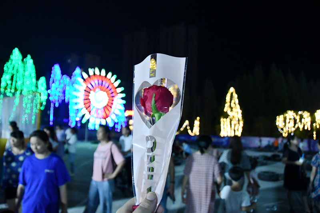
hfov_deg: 67.4
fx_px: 240
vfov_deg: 47.9
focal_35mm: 27
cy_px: 106
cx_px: 160
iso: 8000
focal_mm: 18
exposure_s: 1/60
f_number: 3.5
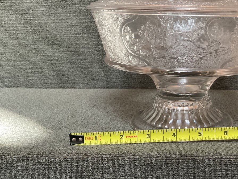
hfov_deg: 37.6
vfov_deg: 29.0
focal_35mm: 49
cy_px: 34
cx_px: 188
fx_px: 337
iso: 64
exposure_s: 1/50
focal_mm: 3
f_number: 1.8
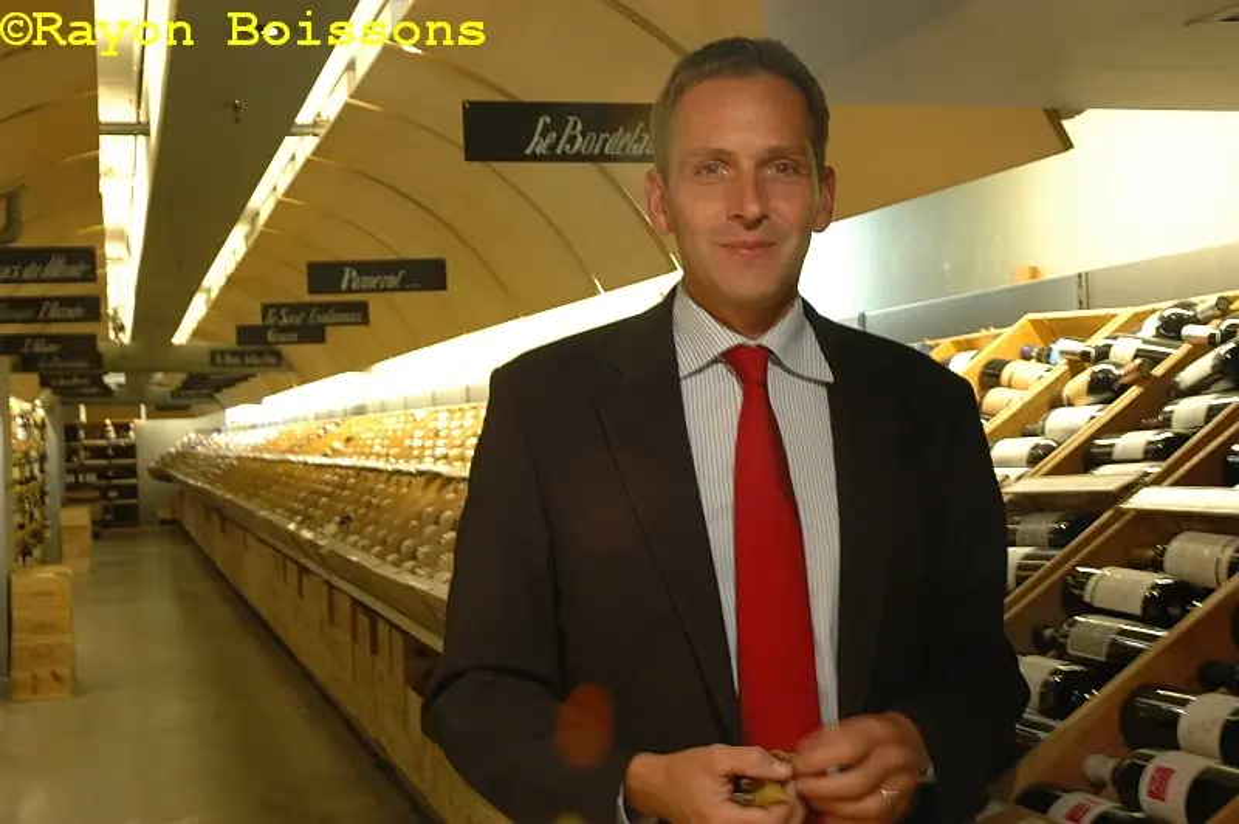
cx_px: 620
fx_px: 1805
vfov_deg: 25.7
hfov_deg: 37.9
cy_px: 412
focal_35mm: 52
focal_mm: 35
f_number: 8
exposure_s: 1/2.5
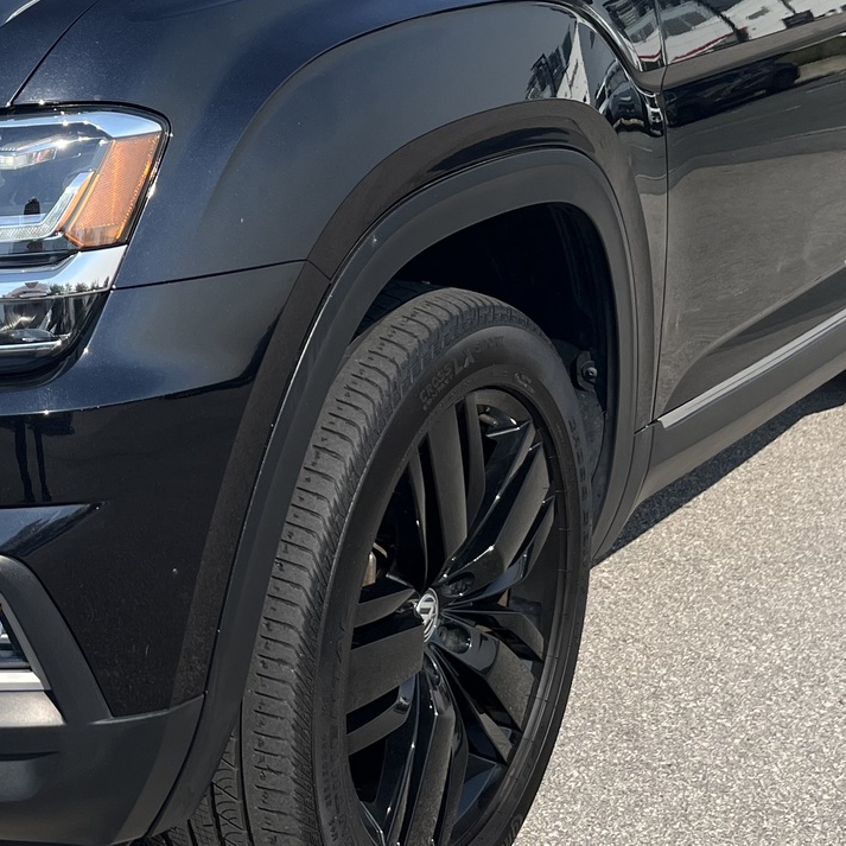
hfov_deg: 24.7
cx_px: -36
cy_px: 228
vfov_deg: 25.8
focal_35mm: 66
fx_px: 1825
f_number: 1.6
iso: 50
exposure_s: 1/4484
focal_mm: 5.1
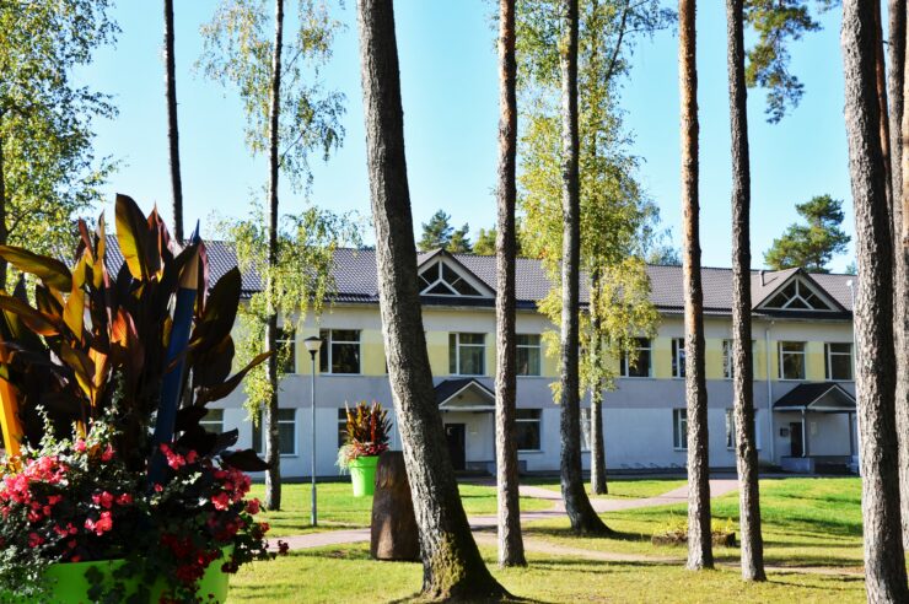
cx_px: 454
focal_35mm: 51
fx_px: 1287
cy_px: 302
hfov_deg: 38.9
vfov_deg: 26.4
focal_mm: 34
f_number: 7.1
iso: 100
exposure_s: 1/160
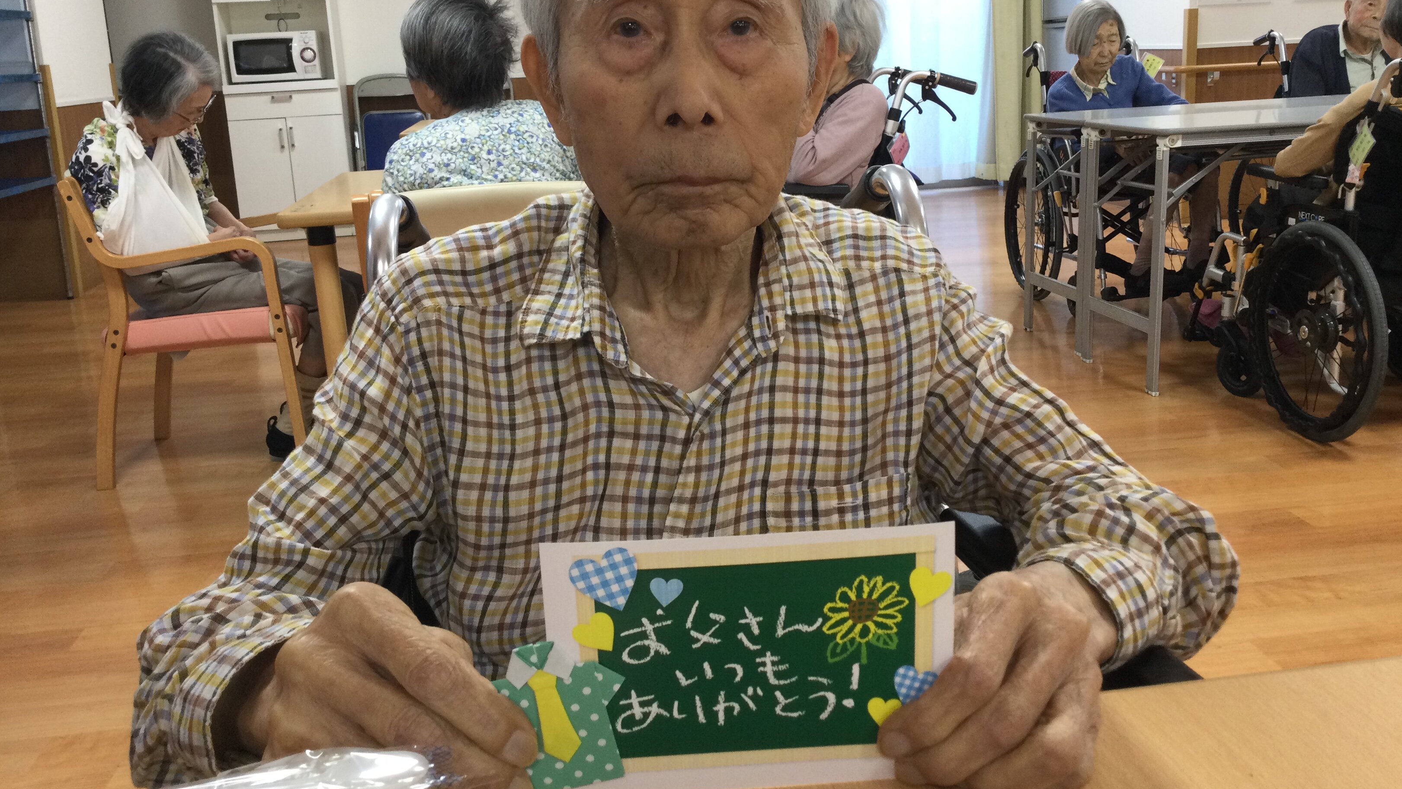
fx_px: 1264
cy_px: 311
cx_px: 699
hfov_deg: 58.0
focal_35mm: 34
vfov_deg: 34.5
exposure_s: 1/30
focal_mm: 3.3
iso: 50
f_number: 2.4
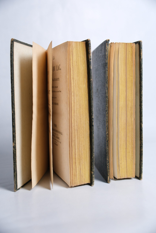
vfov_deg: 47.4
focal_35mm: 41
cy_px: 116
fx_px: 266
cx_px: 78
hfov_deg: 32.6
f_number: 4
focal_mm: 27.5
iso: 800
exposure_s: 1/100
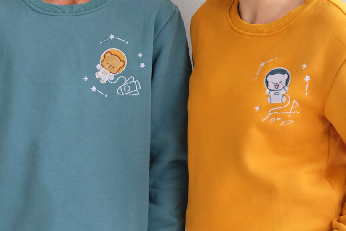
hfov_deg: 20.6
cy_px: 176
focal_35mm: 99
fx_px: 951
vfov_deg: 13.8
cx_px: 150
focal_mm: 35
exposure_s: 1/125
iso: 400
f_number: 3.2
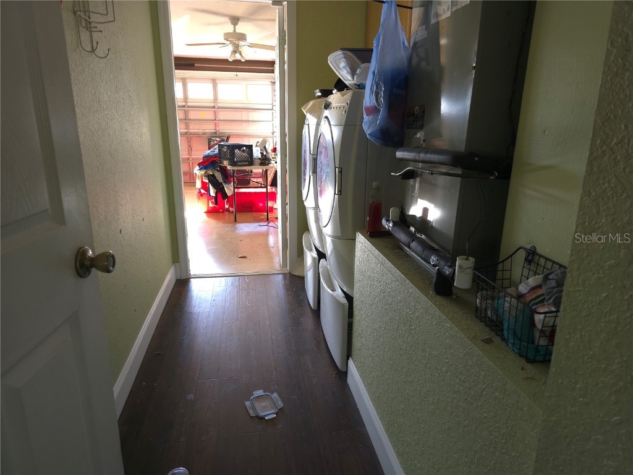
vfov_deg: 58.9
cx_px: 316
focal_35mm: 23
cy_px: 238
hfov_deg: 73.9
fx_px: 421
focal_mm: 6.3
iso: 320
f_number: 1.7
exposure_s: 1/60
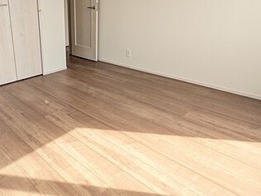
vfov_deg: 50.6
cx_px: 86
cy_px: 68
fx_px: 204
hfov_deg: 63.6
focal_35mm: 27
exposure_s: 1/159
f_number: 2.2
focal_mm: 1.83
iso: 50
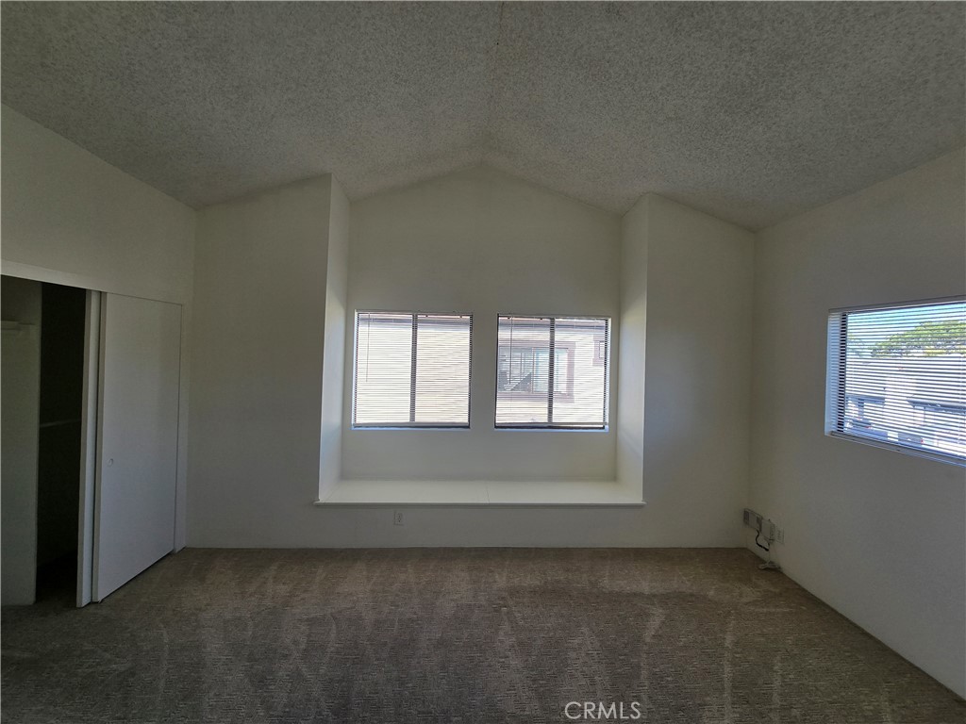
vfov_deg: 89.9
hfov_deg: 106.2
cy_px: 362
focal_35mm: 13
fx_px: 363
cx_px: 483
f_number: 2.2
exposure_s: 1/299
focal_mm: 2.2
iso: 50
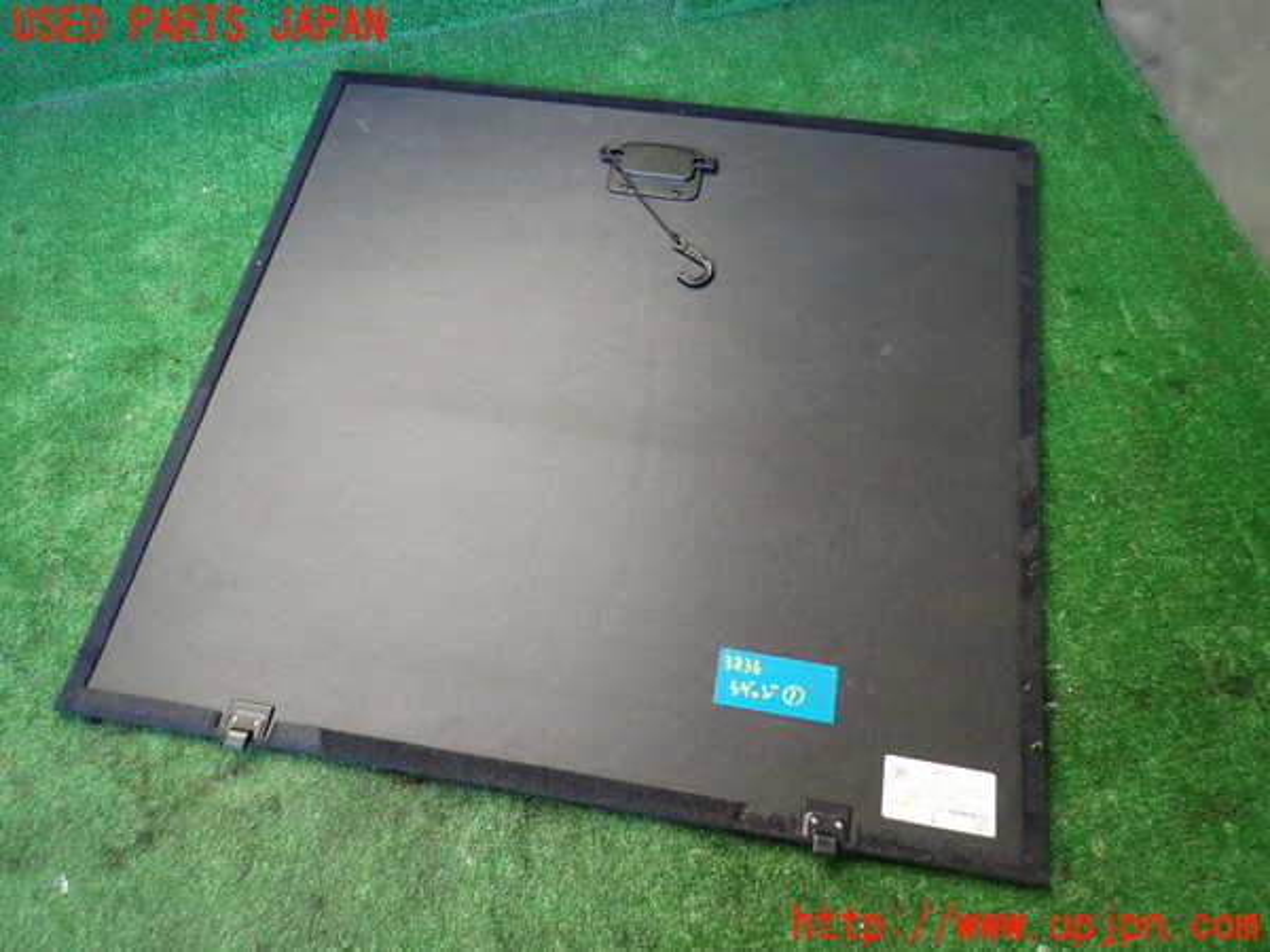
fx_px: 917
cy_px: 476
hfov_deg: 69.4
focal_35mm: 25
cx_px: 635
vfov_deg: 54.9
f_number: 2
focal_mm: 4.5
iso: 200
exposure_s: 1/125
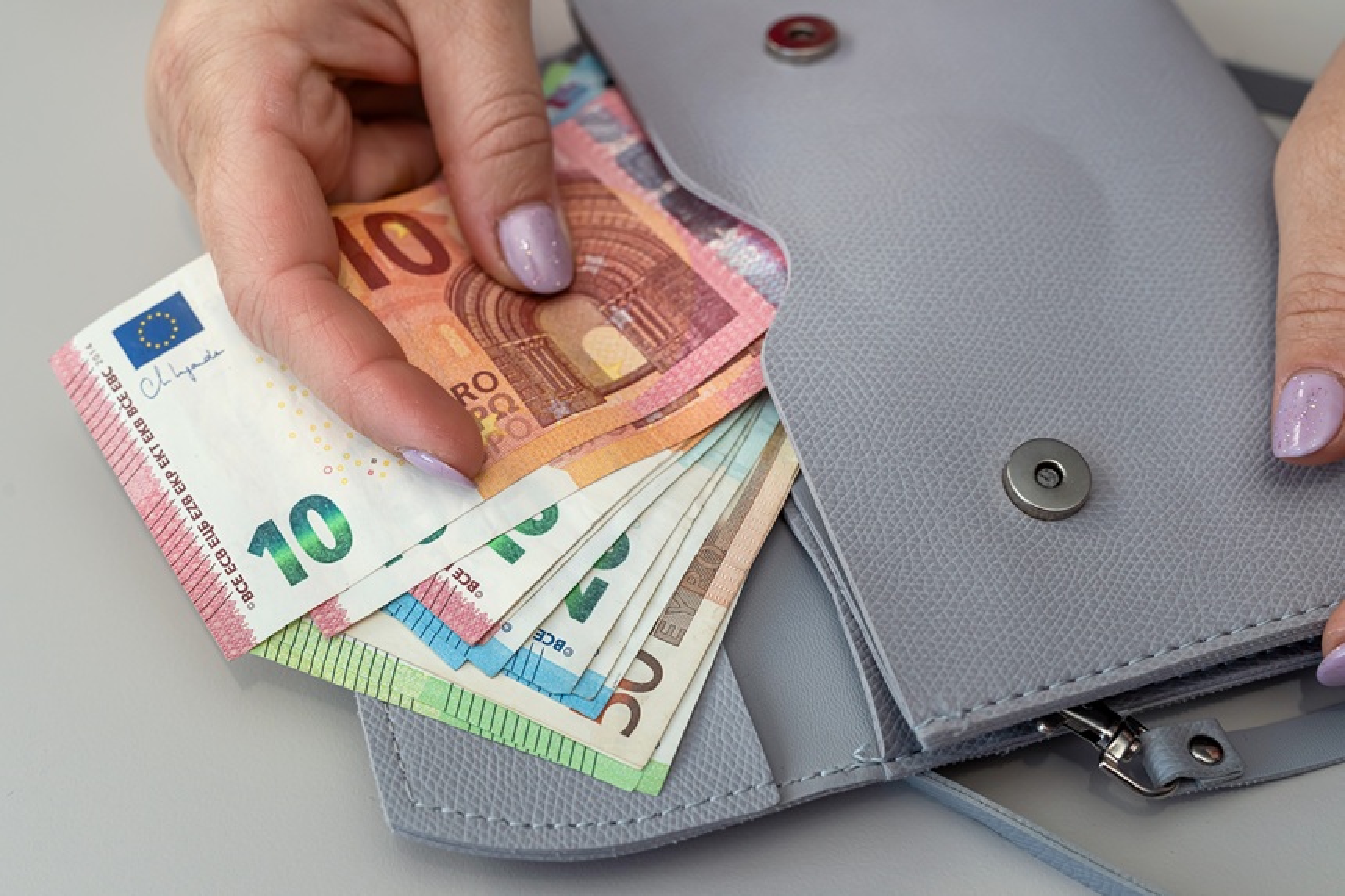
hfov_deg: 39.6
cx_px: 672
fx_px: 1868
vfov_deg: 27.0
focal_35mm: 50
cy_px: 448
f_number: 5.6
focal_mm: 50
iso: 320
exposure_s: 1/160
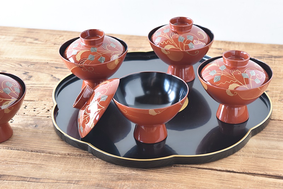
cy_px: 94
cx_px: 142
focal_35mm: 82
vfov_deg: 16.5
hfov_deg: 24.6
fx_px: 648
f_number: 5.6
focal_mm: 55
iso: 400
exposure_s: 1/3
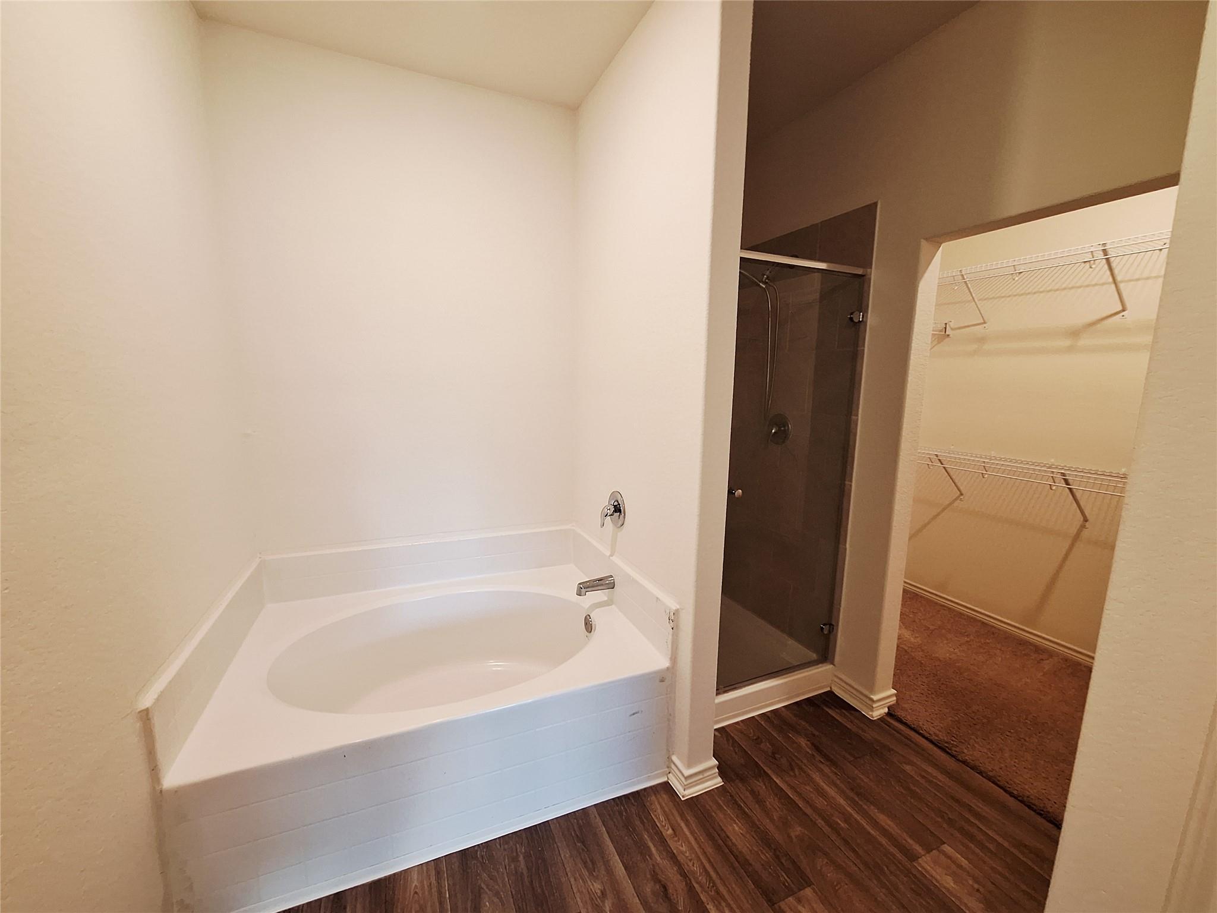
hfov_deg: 106.2
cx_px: 608
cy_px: 456
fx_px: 457
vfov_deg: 89.9
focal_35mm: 13
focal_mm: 1.74
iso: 200
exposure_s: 1/40
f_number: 2.2
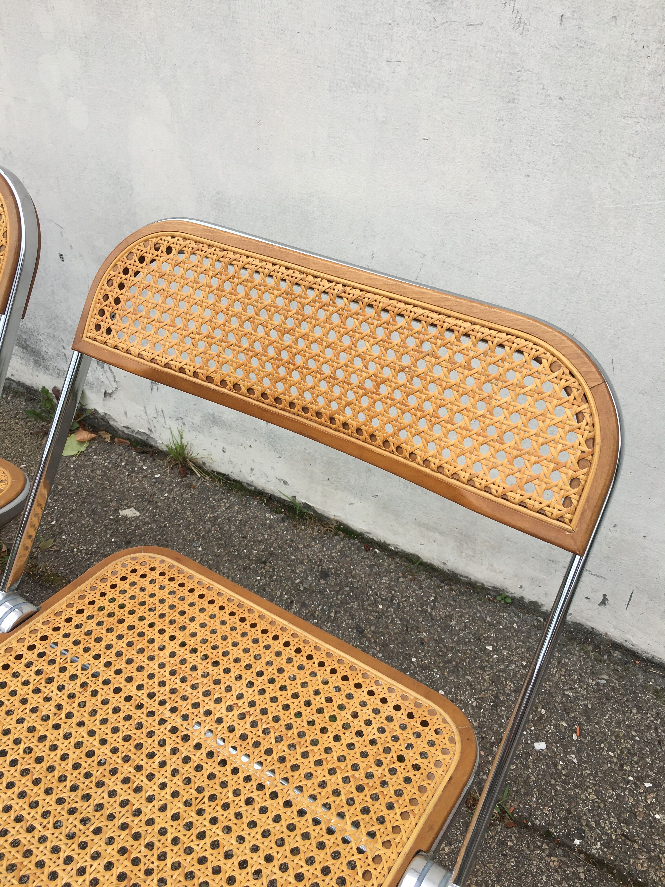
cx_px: 332
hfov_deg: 48.2
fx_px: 743
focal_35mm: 29
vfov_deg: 61.7
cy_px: 444
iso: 25
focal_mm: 4.15
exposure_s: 1/565
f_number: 2.2
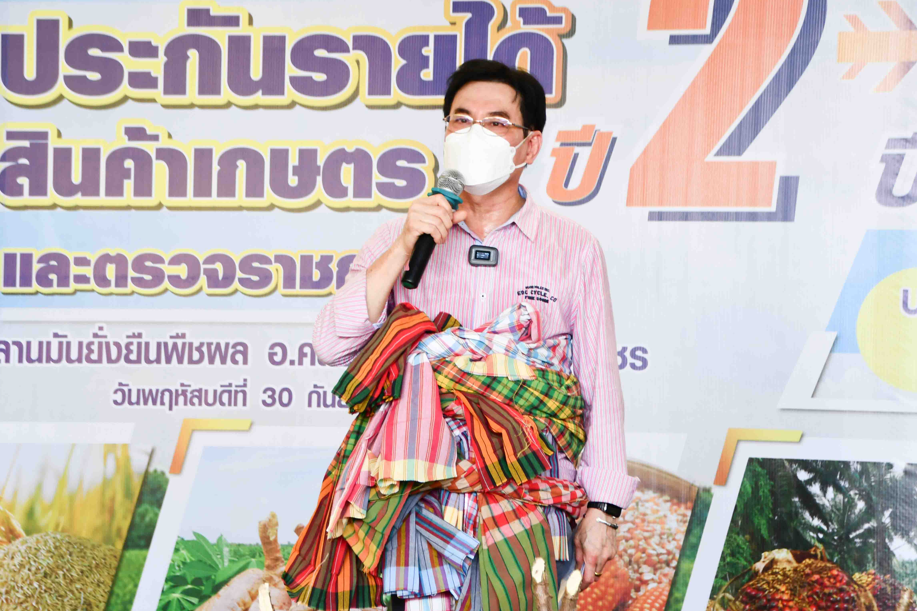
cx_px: 442
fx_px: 3464
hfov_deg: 15.1
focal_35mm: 136
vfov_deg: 10.1
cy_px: 280
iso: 450
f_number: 5.3
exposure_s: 1/60
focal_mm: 75
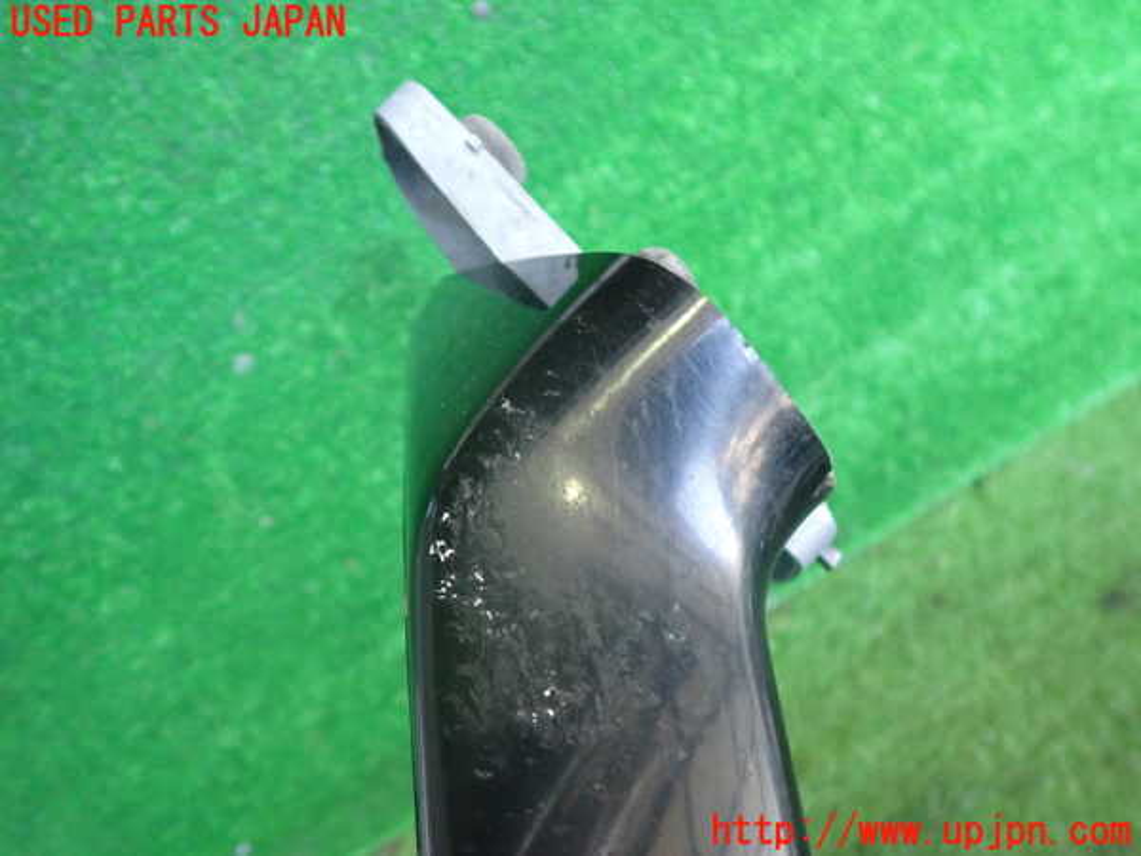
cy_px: 428
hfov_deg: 60.0
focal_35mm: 30
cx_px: 570
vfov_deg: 46.8
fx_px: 989
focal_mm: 5.4
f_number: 2.3
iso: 1000
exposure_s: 1/200
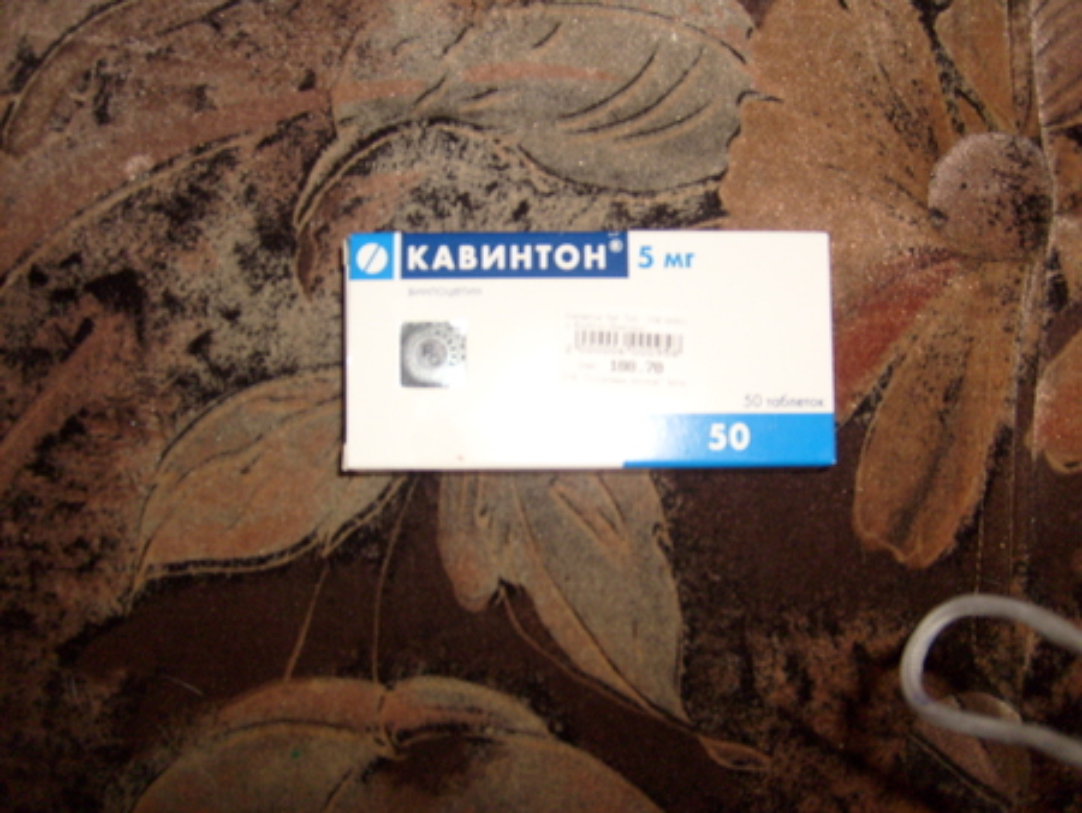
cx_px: 541
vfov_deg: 40.7
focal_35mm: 35
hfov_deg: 52.6
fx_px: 1095
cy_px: 406
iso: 100
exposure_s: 1/45
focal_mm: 5.8
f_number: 2.8
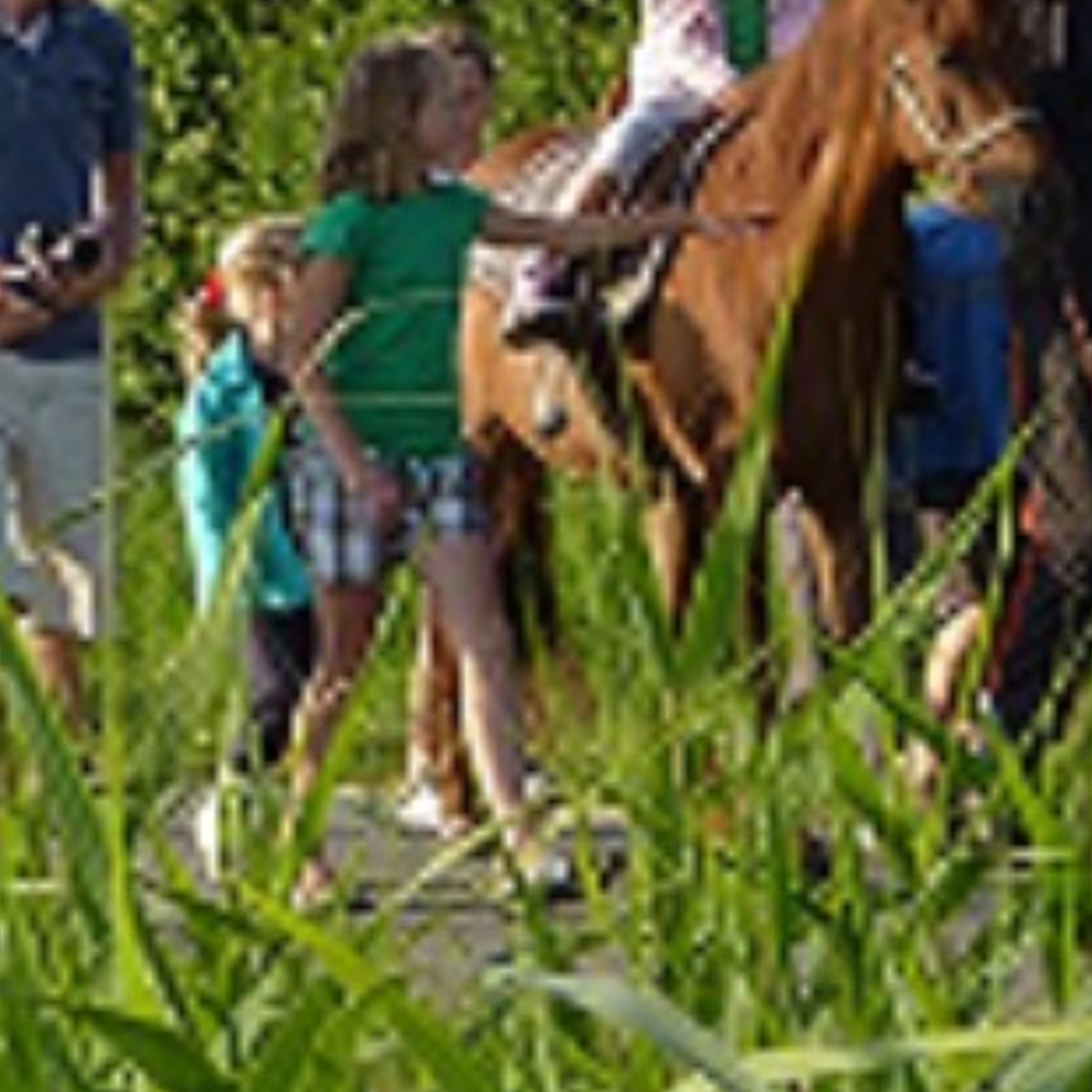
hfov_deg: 6.5
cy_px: 215
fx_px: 9529
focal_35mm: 267
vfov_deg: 6.6
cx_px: -99
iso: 80
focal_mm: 12.8
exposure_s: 1/200
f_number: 4.2
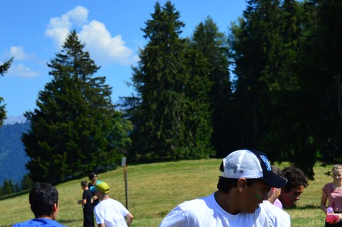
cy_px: 225
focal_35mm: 97
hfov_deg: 20.9
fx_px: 921
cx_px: 251
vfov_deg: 13.9
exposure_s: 1/1000
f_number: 4.2
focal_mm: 31
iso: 100
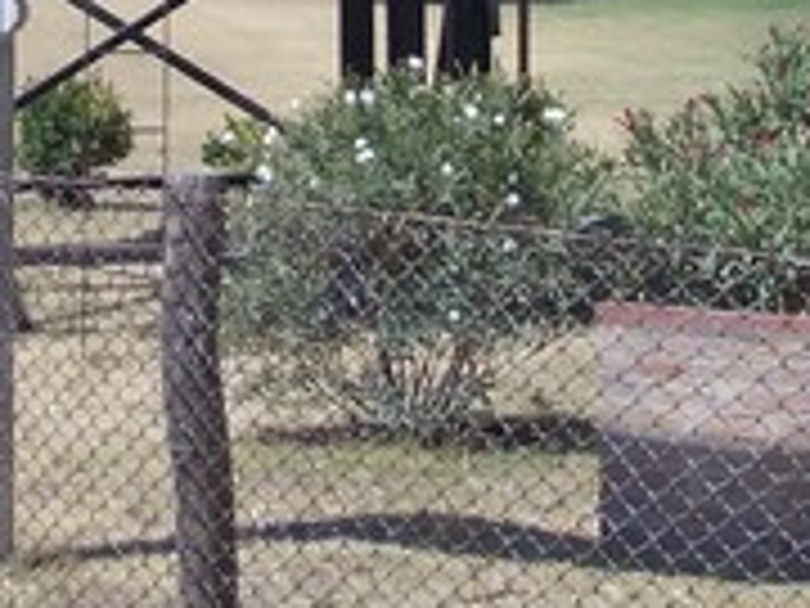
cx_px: 270
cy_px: -221
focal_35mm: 119
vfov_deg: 12.0
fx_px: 2785
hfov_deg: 16.5
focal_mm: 4
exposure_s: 1/320
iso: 80
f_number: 5.4
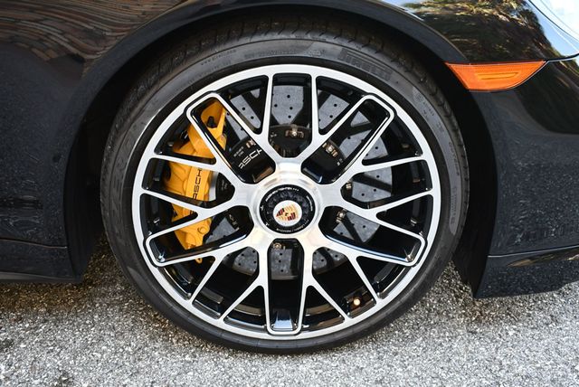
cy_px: 194
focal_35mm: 48
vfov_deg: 28.1
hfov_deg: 41.1
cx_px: 290
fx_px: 773
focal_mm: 24
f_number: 3.8
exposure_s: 1/250
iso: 800
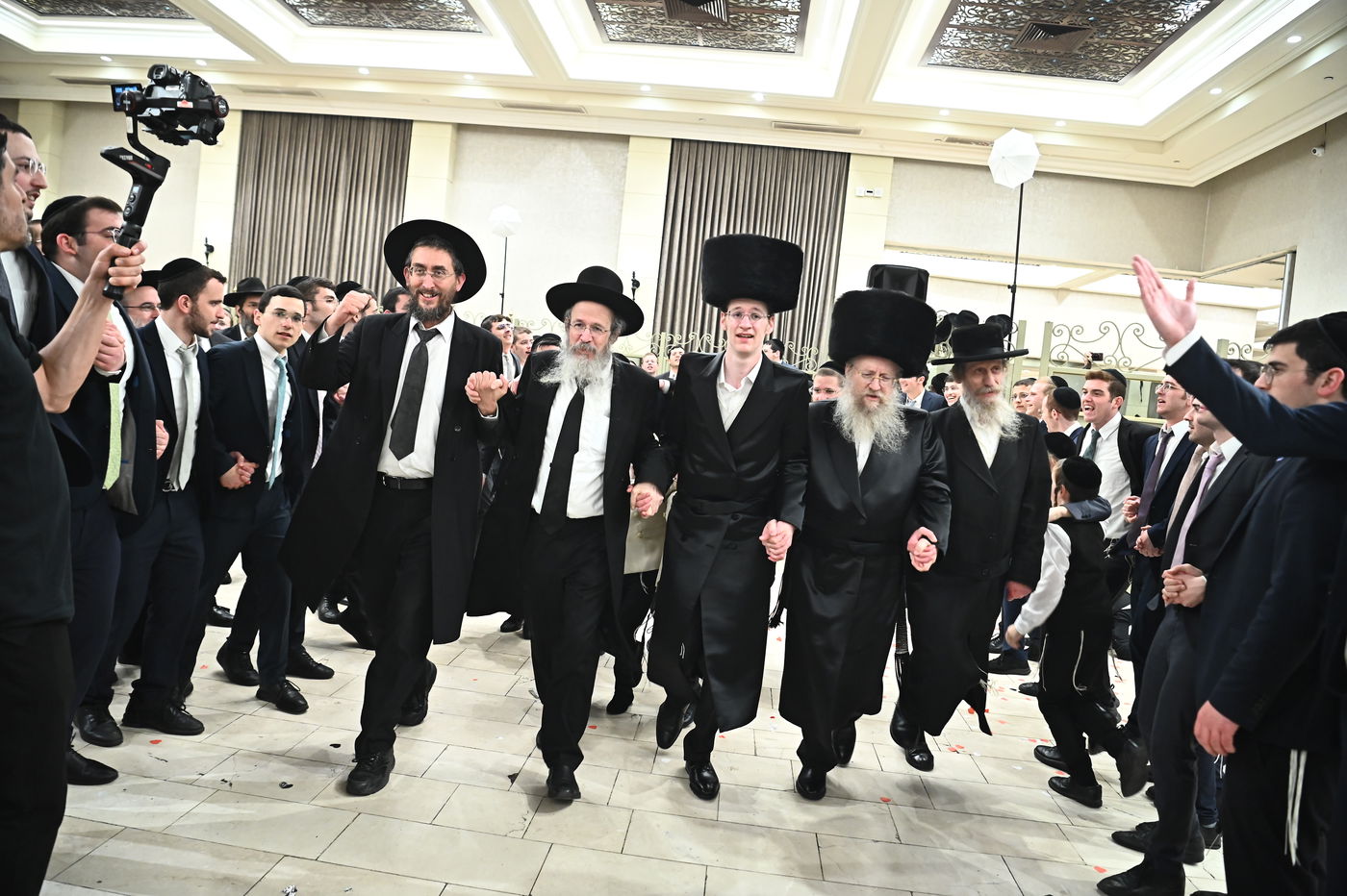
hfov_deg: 73.8
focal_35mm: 24
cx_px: 674
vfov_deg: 53.1
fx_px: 898
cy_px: 448
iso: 3200
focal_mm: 24
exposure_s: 1/200
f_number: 3.5
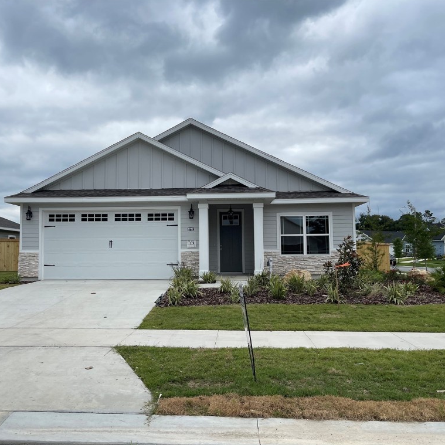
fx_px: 451
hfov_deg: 52.4
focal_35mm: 31
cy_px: 224
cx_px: 195
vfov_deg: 52.5
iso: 32
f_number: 1.6
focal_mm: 5.1
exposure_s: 1/3922
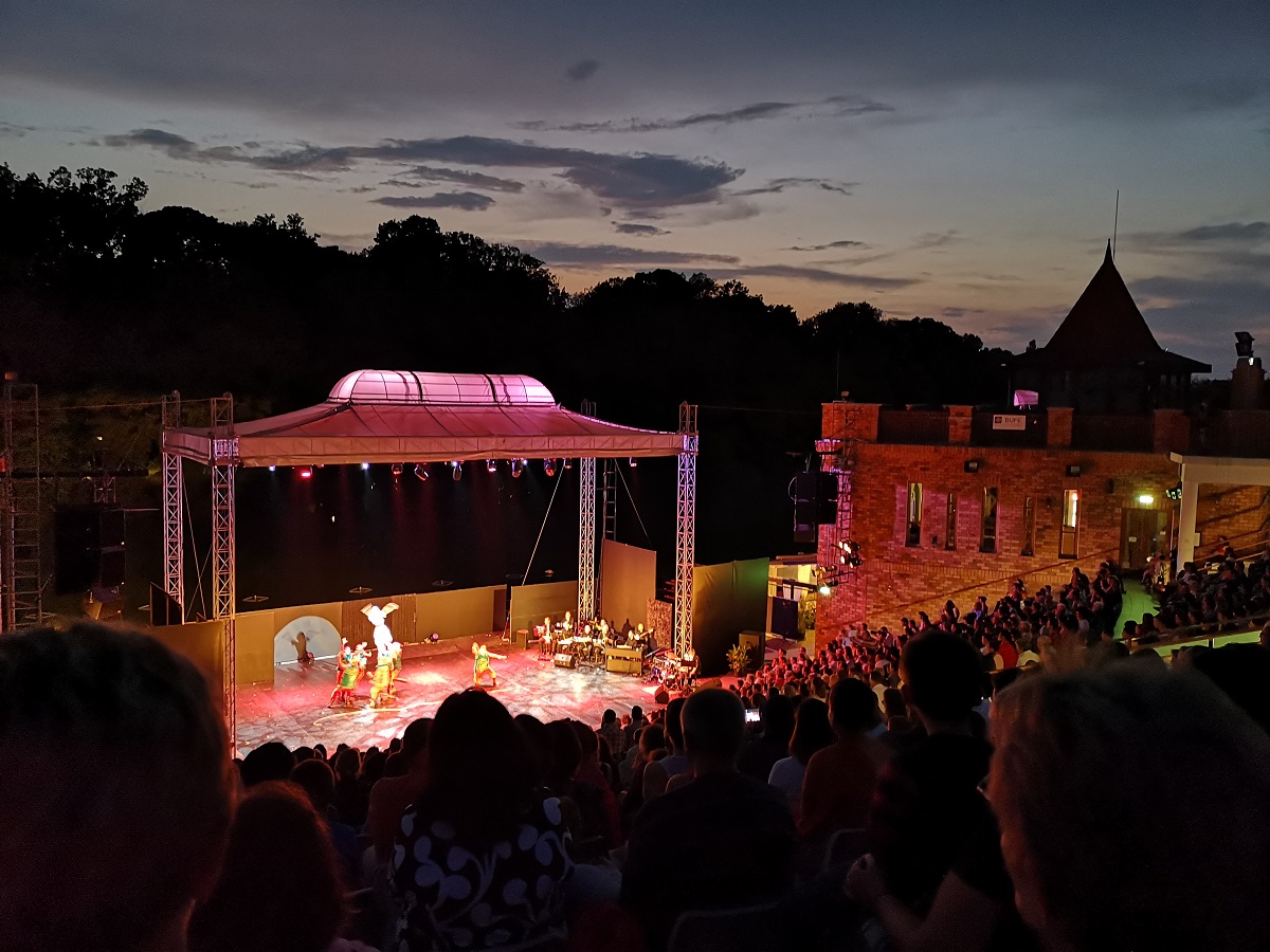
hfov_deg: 65.3
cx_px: 635
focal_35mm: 27
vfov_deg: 51.4
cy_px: 476
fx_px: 991
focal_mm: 3.95
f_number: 1.8
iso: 1000
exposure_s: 4
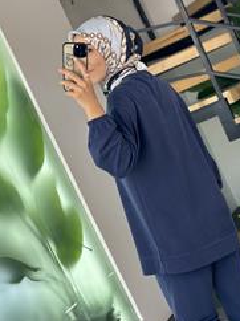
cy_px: 164
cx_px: 183
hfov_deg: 17.8
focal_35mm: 82
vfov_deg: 23.9
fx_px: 759
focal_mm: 6.86
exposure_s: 1/203
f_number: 1.78
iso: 80
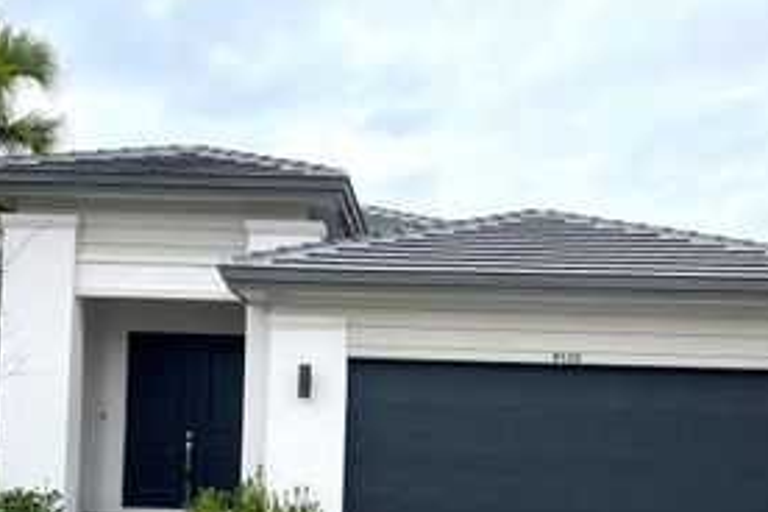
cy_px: 408
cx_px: 370
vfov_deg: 27.0
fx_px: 1045
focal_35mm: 49
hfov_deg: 40.3
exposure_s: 1/3003
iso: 32
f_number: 1.6
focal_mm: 5.1
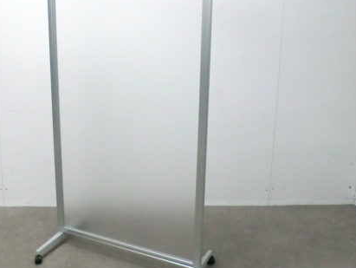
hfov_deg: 44.4
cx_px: 133
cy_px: 107
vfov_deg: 34.3
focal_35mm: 42
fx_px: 432
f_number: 3.2
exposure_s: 1/60
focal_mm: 4.9
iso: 640
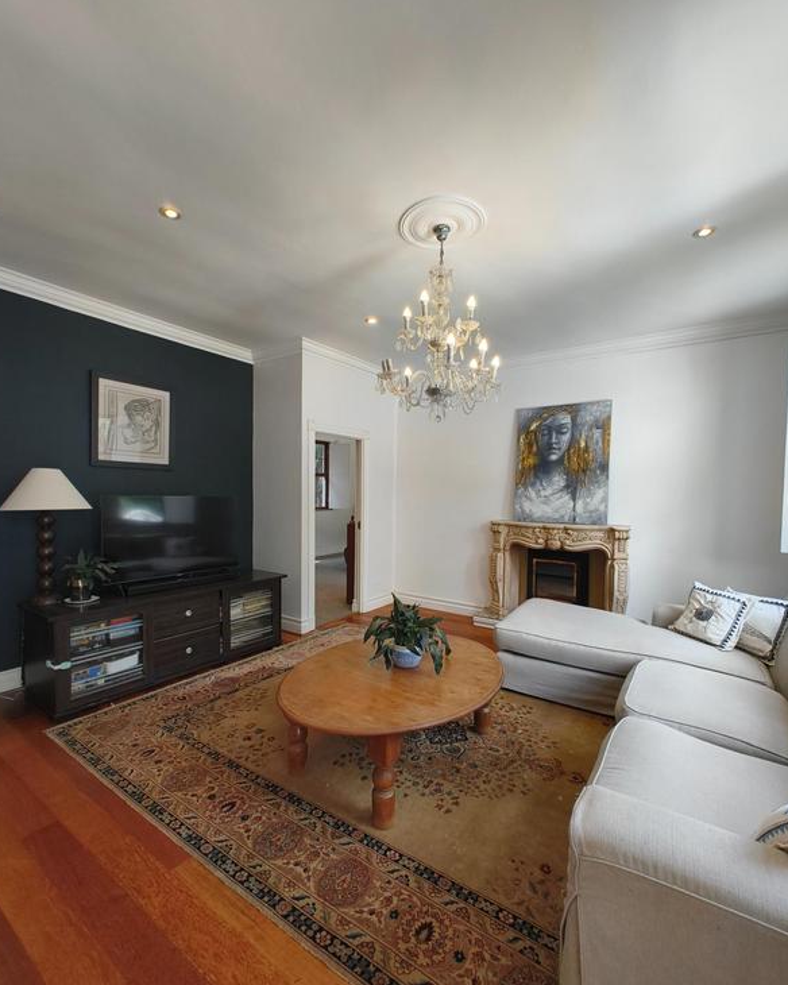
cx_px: 387
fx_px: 437
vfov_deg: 96.8
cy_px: 510
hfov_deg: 84.0
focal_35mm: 15
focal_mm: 2.15
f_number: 2.2
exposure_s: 1/50
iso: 165
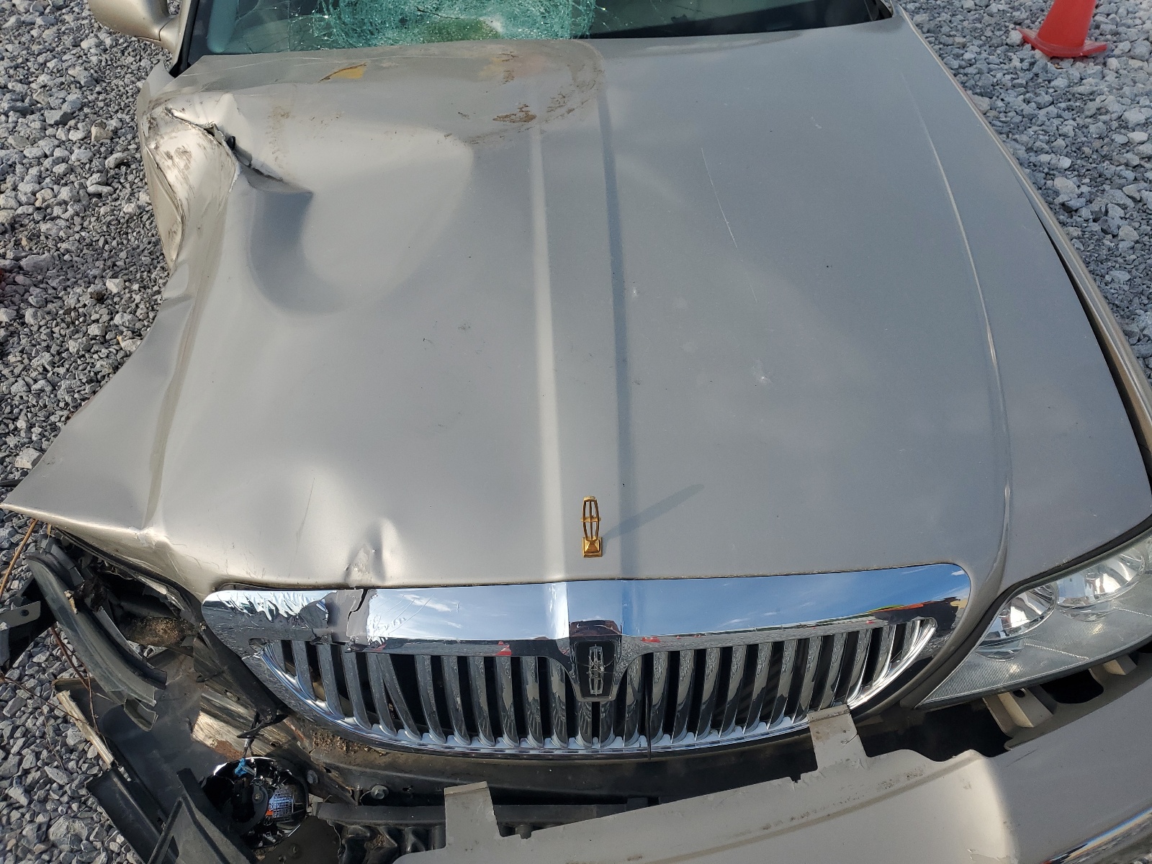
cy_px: 432
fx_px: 865
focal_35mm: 26
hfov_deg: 67.3
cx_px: 576
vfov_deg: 53.1
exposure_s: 1/2500
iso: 50
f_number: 1.5
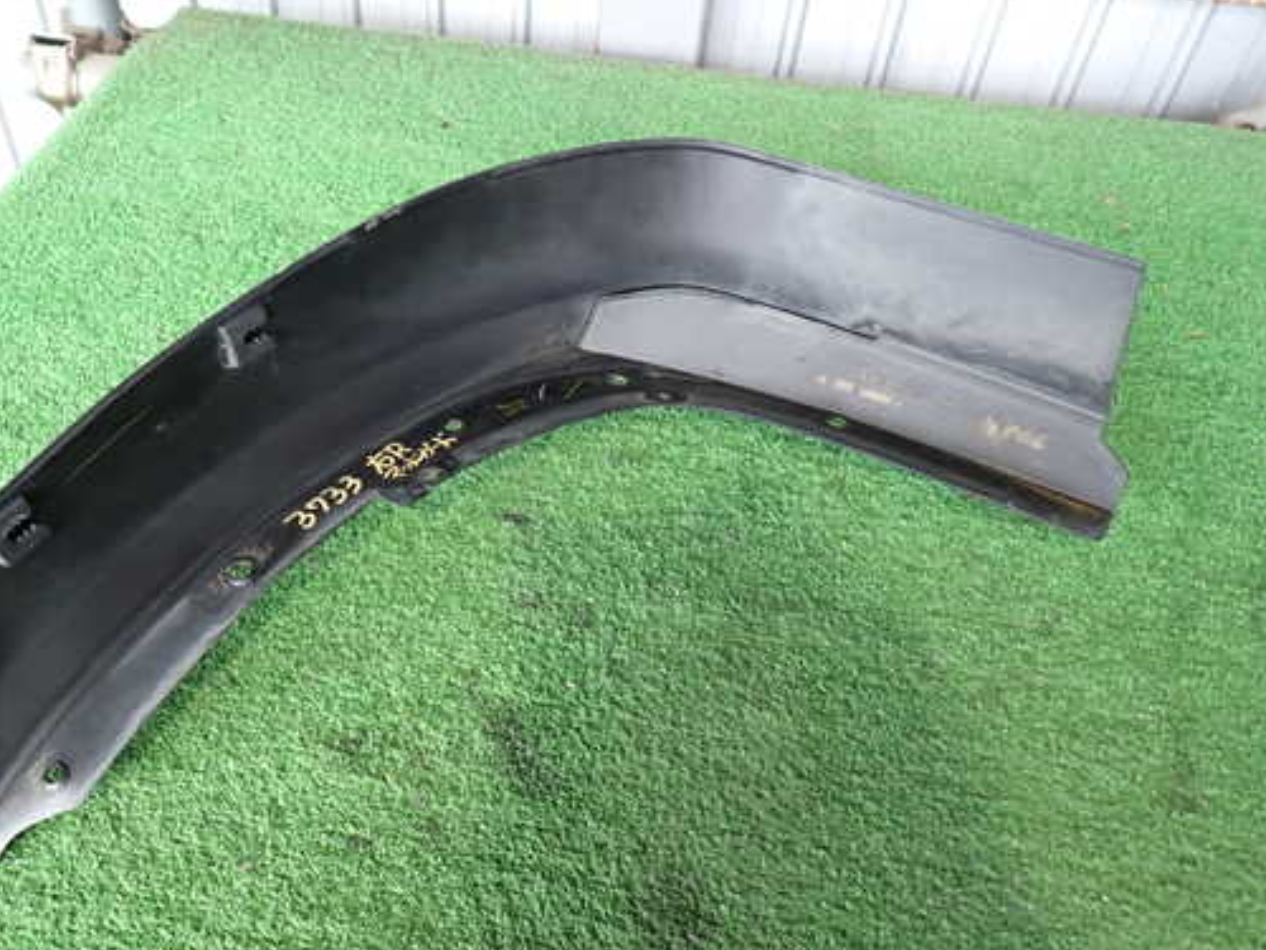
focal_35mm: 30
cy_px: 509
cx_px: 511
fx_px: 1097
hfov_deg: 59.5
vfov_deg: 46.8
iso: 200
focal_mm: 4.5
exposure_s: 1/30
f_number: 2
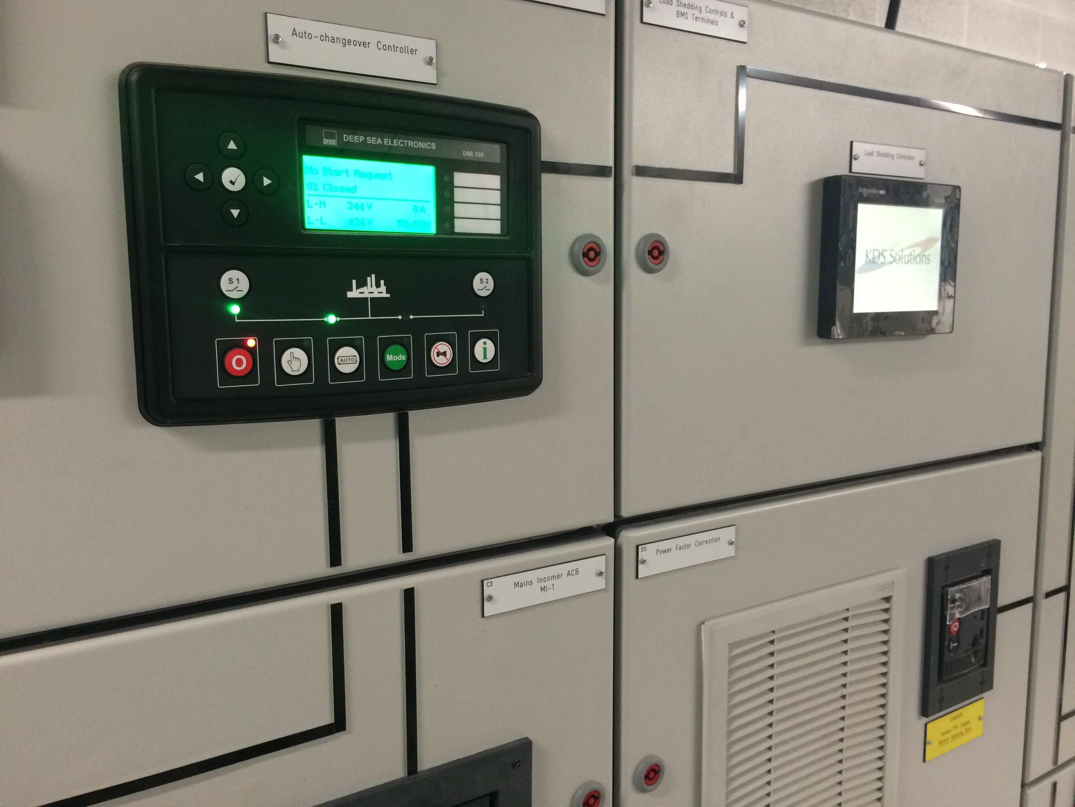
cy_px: 404
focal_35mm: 29
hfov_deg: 61.7
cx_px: 538
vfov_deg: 48.2
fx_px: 901
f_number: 2.2
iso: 250
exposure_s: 1/33
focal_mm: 4.15
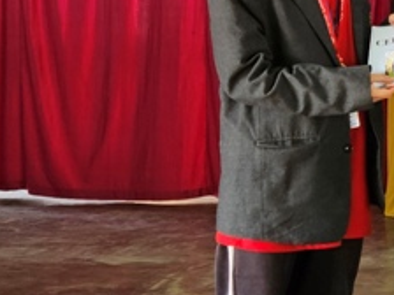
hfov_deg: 16.9
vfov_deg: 14.0
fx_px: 1195
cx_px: 600
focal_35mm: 105
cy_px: 56
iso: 50
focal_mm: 5.4
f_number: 1.8
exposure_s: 1/100
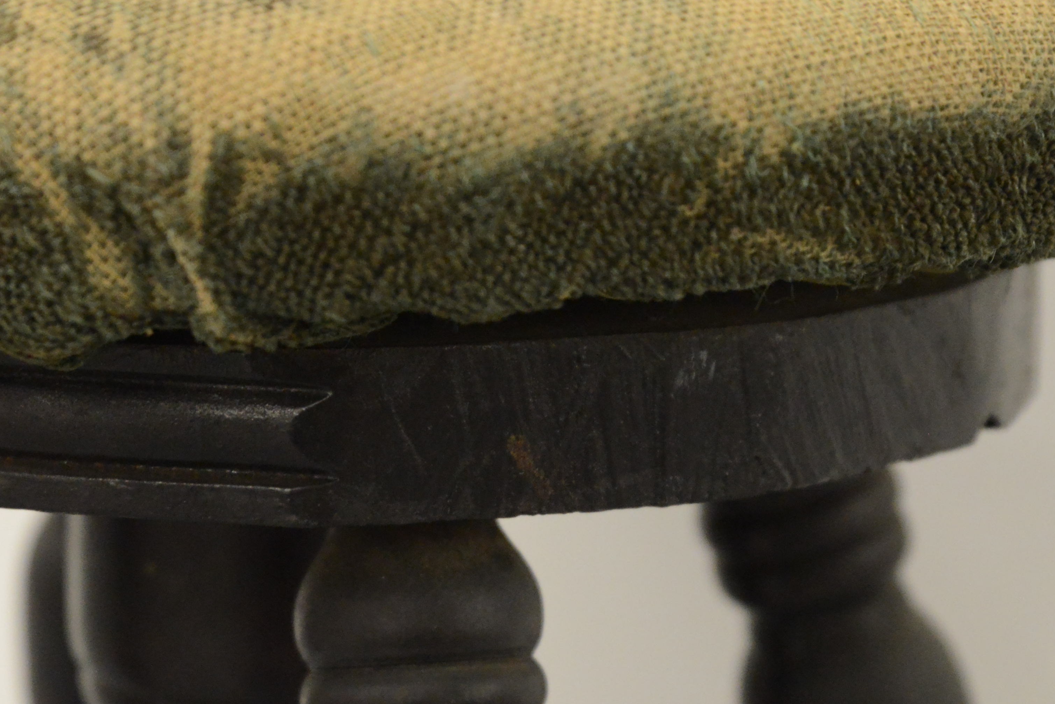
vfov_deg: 8.0
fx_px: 5013
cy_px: 425
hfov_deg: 12.0
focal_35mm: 171
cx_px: 325
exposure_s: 1/125
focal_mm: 70
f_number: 5
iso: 4000
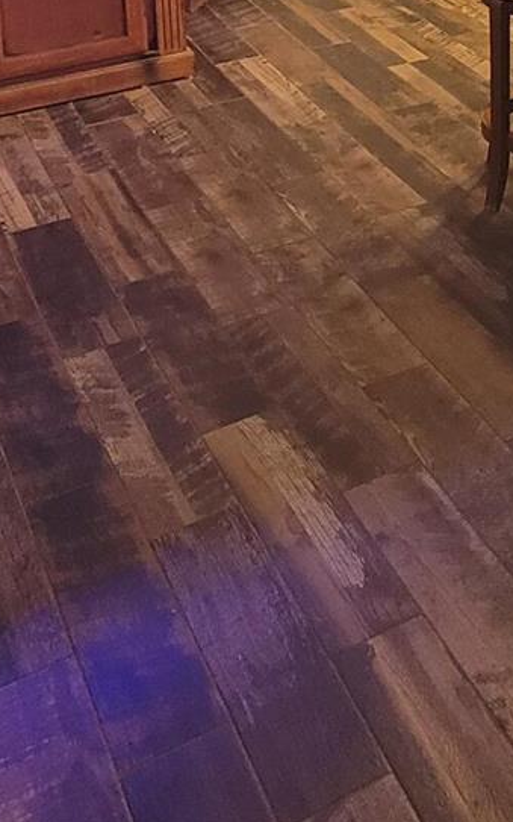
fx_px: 1164
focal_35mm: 52
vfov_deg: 31.8
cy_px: -188
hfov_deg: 22.9
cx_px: 605
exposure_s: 1/60
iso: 320
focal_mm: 2.2
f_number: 2.2
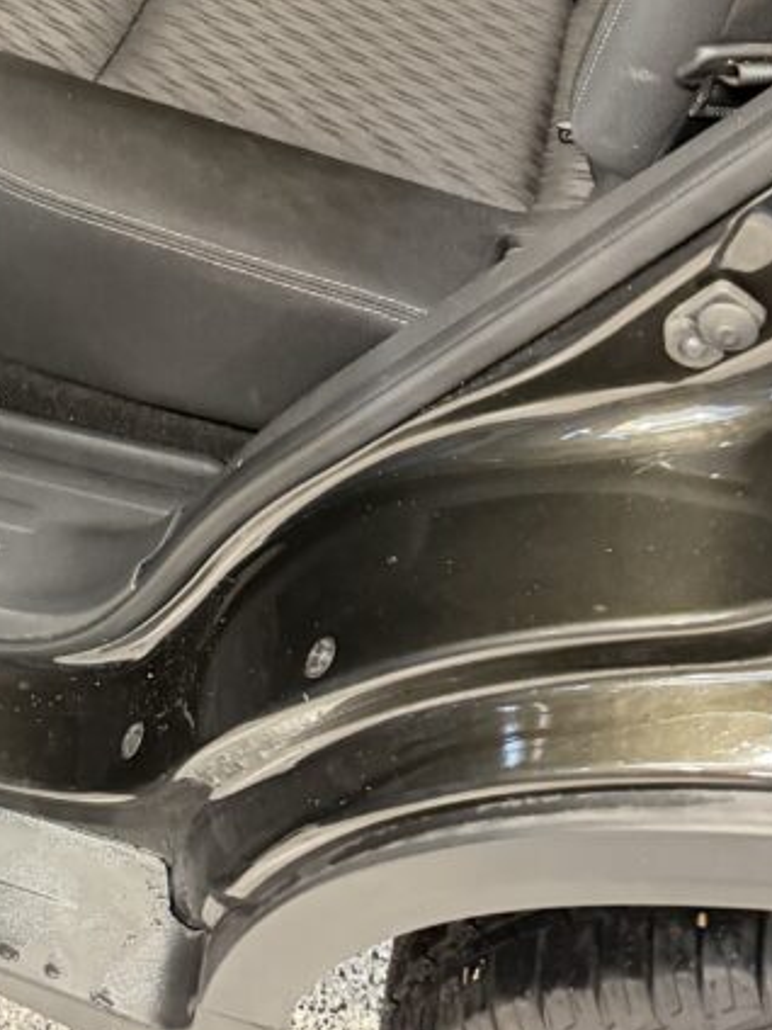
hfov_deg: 24.7
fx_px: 1725
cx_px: 126
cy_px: -182
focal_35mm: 58
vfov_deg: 29.1
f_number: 1.78
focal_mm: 6.76
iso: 800
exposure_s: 1/30
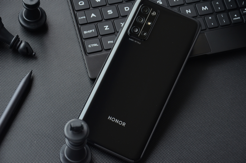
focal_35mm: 105
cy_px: 82
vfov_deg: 13.0
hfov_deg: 19.5
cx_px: 123
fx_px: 716
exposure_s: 1/125
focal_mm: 70
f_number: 5.6
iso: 800
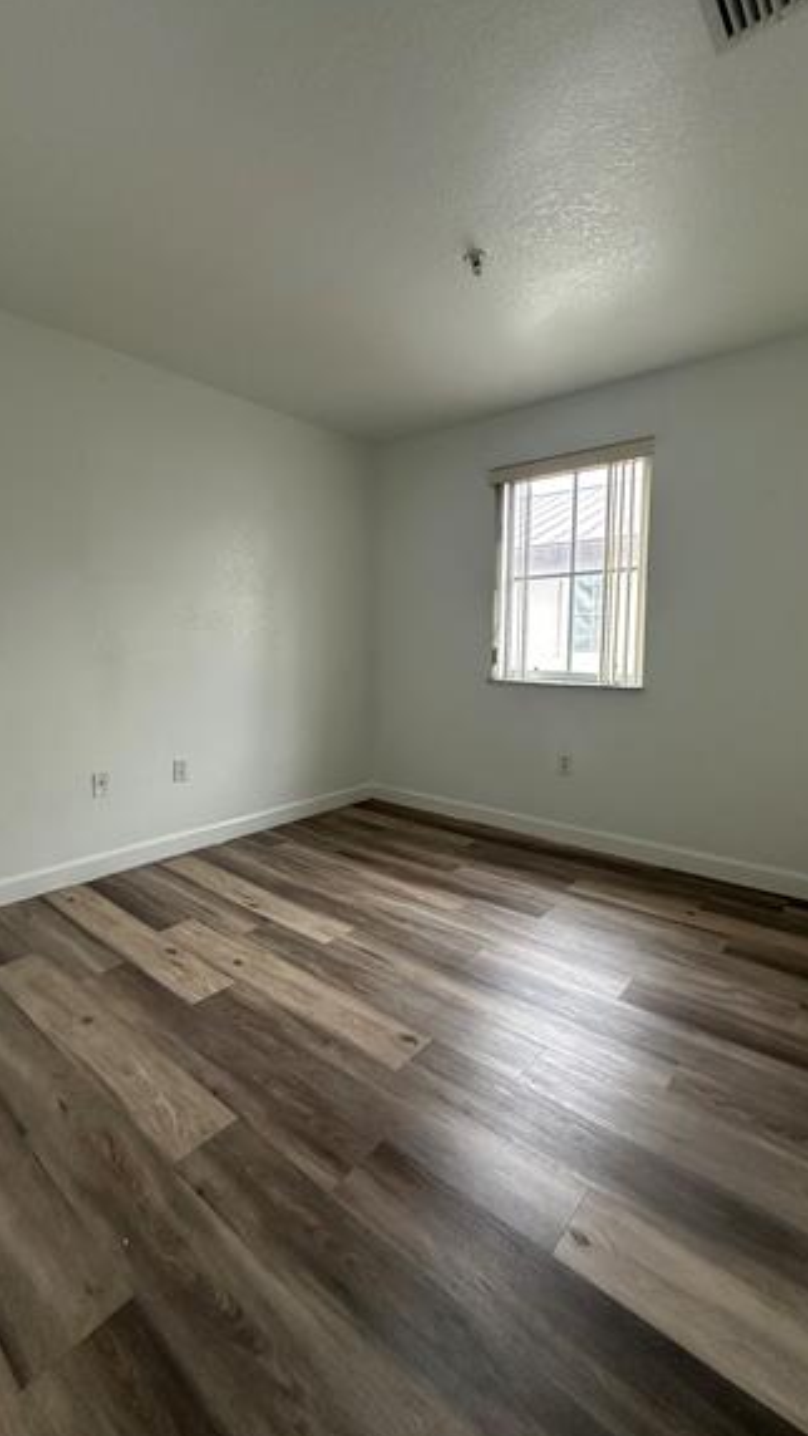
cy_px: 700
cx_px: 396
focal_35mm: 16
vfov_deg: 99.3
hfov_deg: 67.1
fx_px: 609
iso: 250
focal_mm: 2.22
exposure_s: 1/60
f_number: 2.2
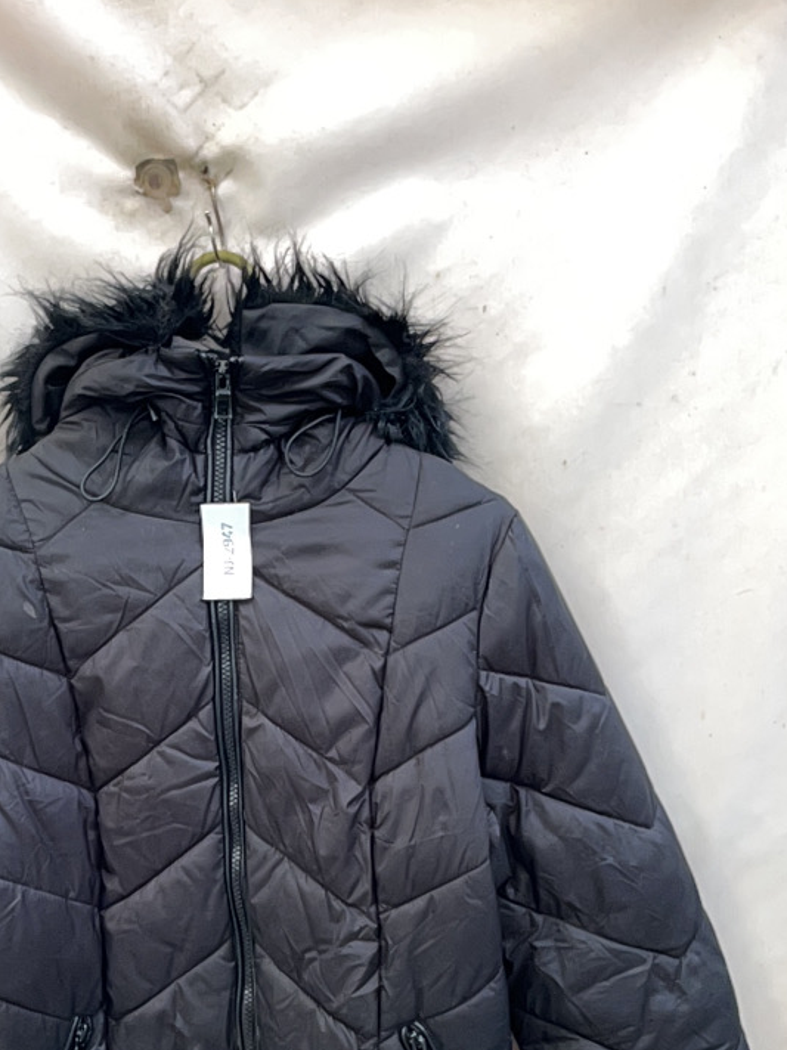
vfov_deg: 44.7
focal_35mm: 41
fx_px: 1243
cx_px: 230
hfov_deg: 34.6
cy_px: 747
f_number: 1.6
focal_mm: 5.1
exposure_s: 1/60
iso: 80
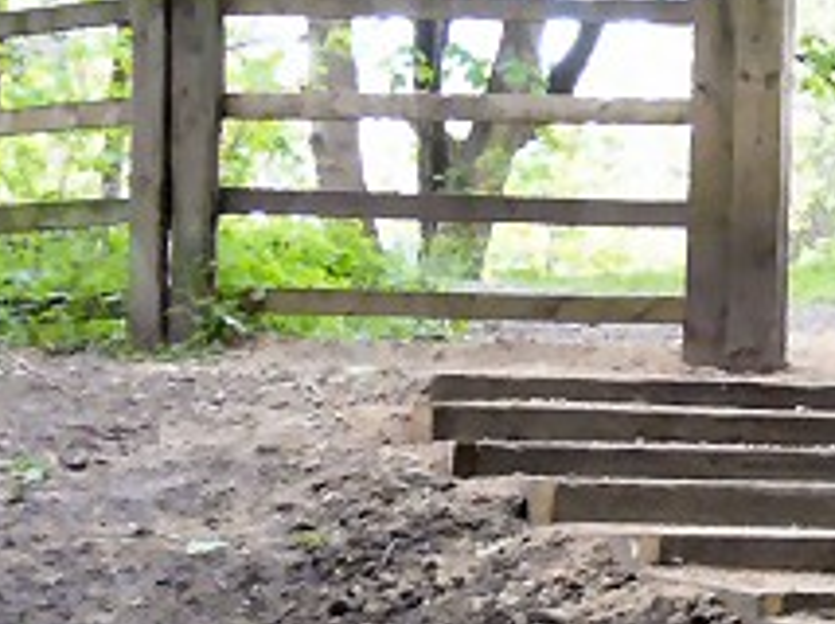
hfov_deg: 14.2
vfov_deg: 11.2
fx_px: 3156
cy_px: 562
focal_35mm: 131
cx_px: 1233
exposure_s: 1/30
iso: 125
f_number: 2.8
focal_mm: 4.6
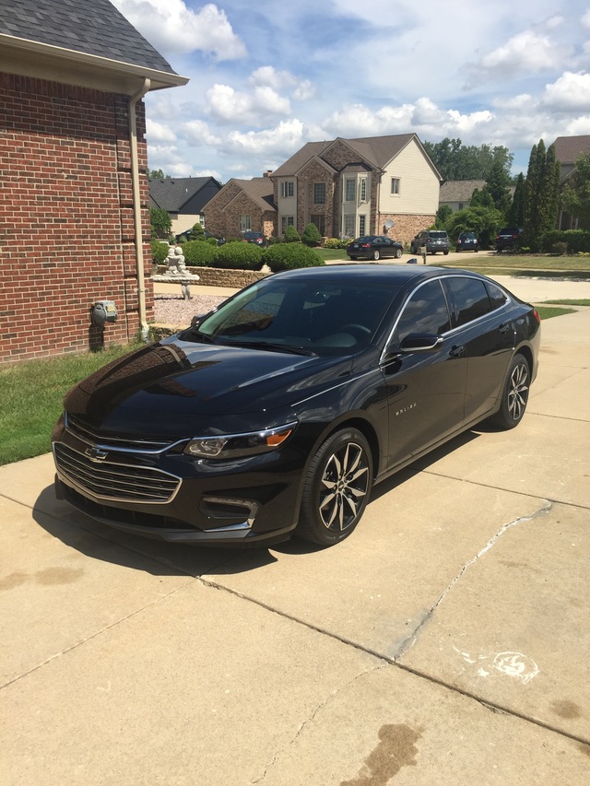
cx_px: 295
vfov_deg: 61.7
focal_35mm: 29
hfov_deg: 48.2
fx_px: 659
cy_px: 393
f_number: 2.2
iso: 32
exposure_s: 1/2083
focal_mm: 4.15
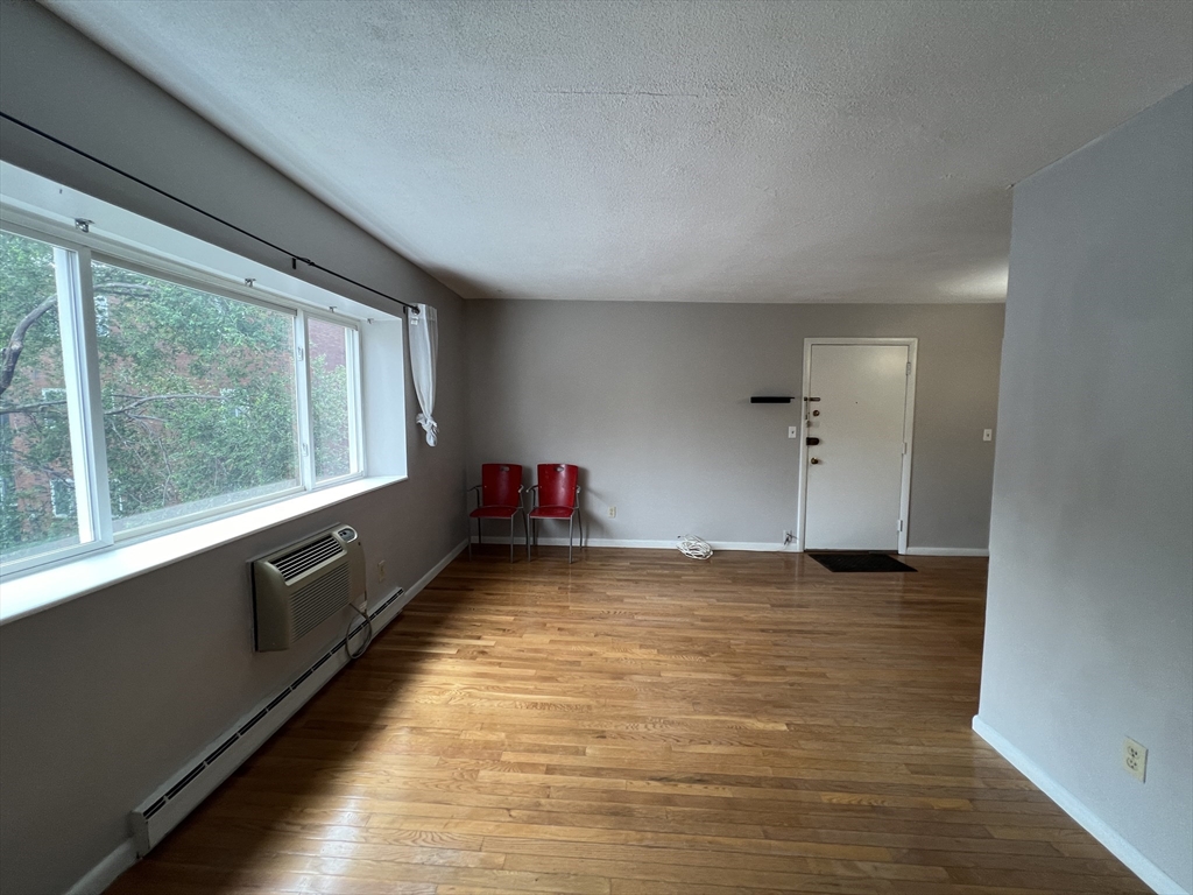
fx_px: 448
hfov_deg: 106.2
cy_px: 448
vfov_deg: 89.9
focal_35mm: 13
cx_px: 596
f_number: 1.8
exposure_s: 1/120
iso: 125
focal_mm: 1.57
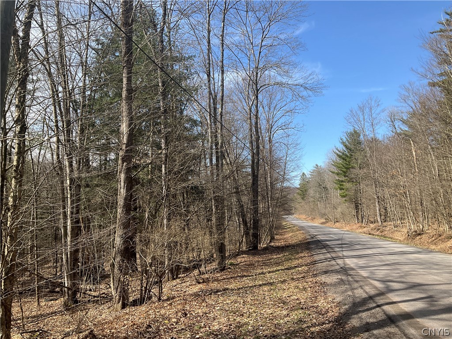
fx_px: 379
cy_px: 170
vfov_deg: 48.2
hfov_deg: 61.7
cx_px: 226
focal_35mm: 29
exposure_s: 1/792
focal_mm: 3
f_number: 1.8
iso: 25
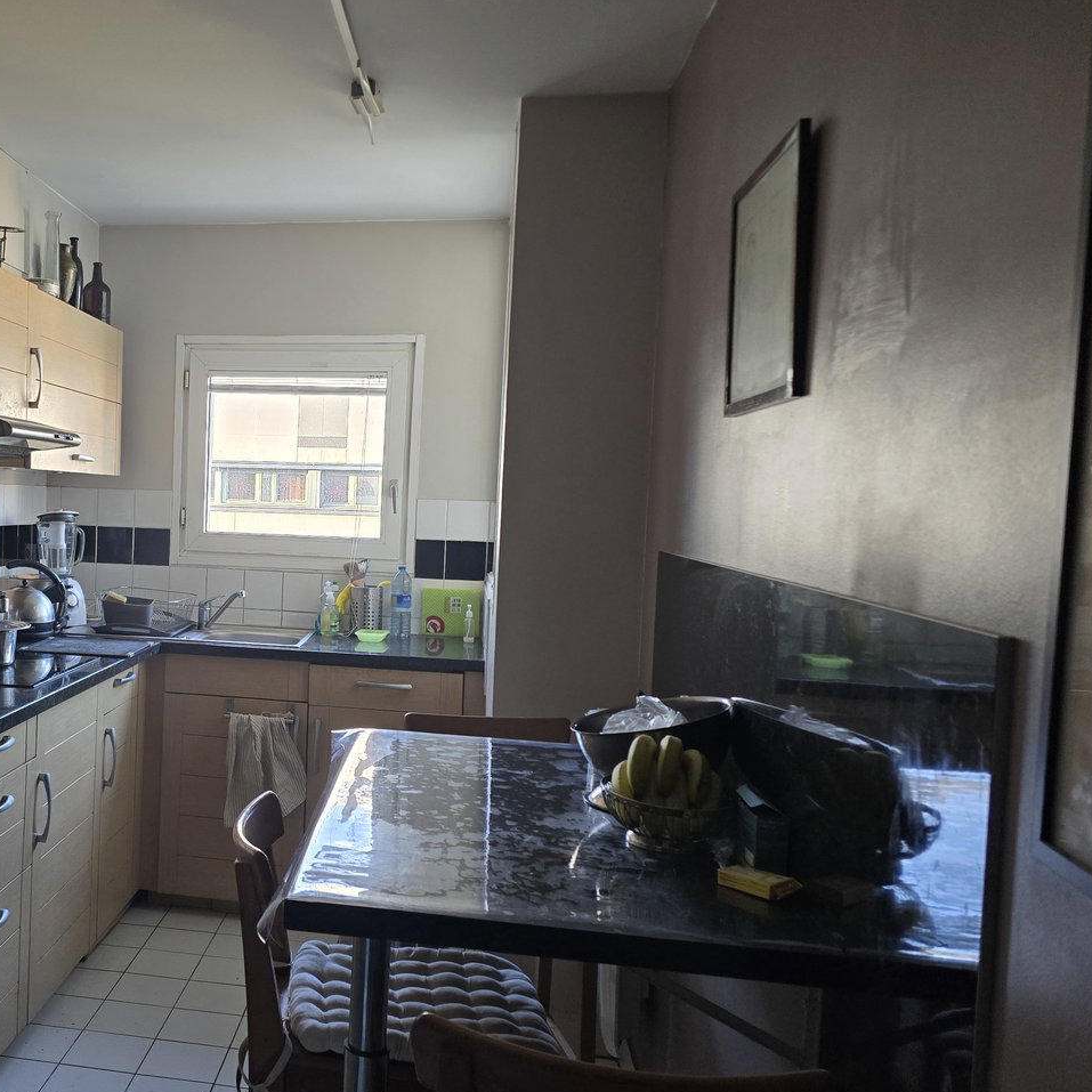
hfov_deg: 45.5
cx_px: 189
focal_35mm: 34
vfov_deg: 48.4
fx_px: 1213
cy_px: 534
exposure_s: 1/120
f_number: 1.7
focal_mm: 6.3
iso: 320
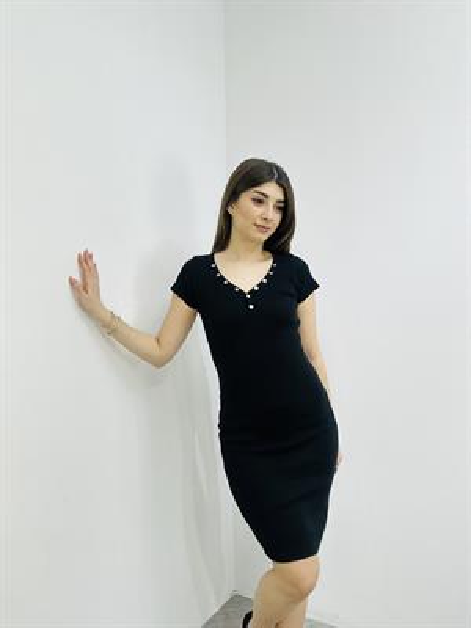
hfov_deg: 46.8
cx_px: 236
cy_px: 314
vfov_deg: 60.0
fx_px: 544
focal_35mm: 30
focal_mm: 2.69
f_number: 1.9
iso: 20
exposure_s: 1/100
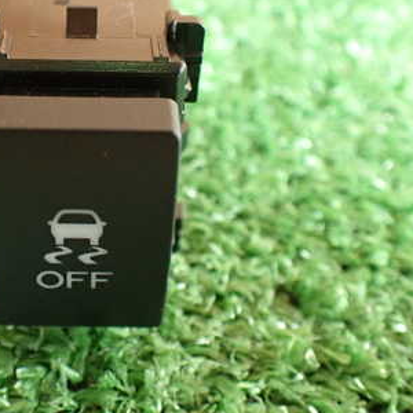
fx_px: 715
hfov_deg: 31.4
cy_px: 150
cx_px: 88
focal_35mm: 53
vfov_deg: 32.0
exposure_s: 1/50
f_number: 2.3
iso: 800
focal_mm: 5.4
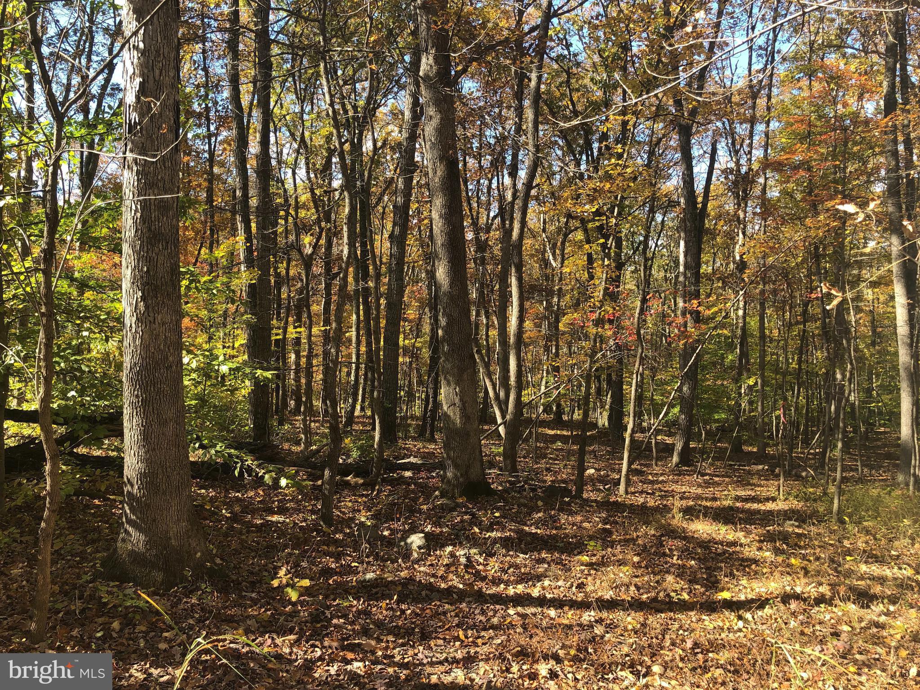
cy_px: 345
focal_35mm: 28
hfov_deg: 63.4
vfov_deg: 49.7
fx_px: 744
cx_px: 460
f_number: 1.8
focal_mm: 3.99
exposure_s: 1/286
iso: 20
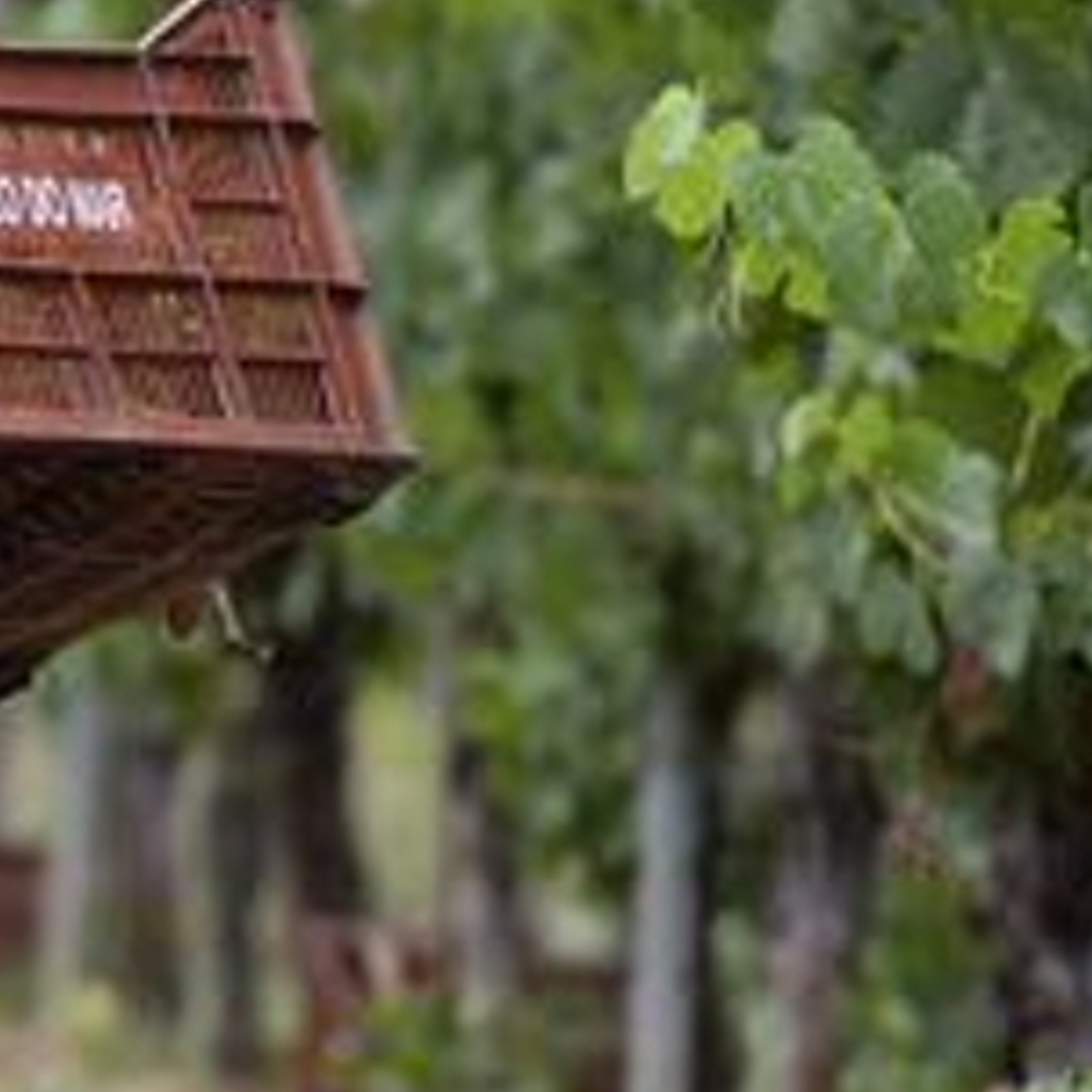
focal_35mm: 383
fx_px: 13669
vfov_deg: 4.6
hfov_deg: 4.5
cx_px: -611
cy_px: 264
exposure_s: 1/500
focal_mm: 85
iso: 200
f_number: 2.5
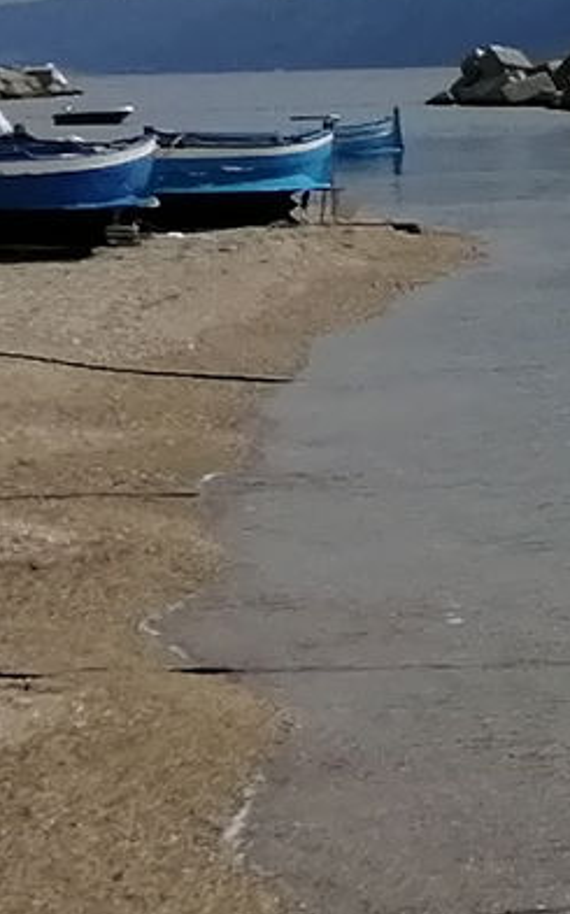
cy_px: 58
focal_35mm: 108
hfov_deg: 11.0
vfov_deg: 18.9
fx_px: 2689
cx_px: 1149
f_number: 2.4
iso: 50
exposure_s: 1/2564
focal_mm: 2.7
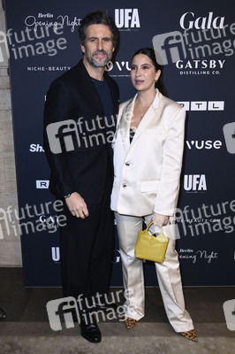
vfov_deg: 55.8
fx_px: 333
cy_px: 177
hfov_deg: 38.8
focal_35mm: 34
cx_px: 118
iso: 640
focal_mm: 34
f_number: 5.6
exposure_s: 1/250
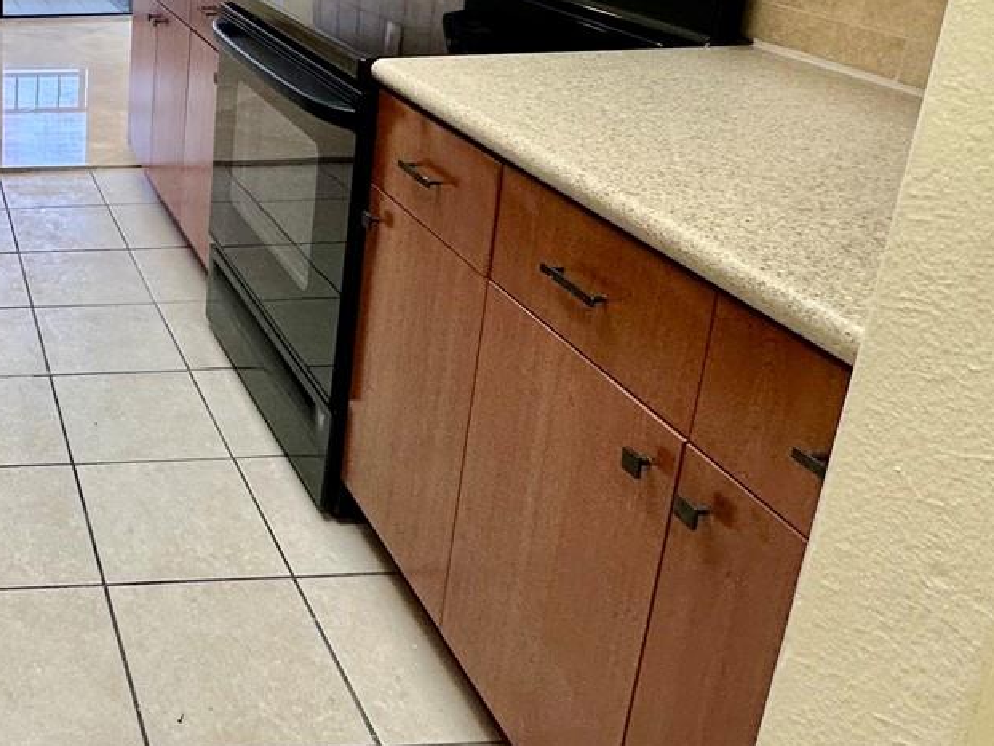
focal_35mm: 36
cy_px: 75
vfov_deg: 37.1
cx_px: -69
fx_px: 1034
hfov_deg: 42.0
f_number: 2.2
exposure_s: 1/120
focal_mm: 2.22
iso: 125
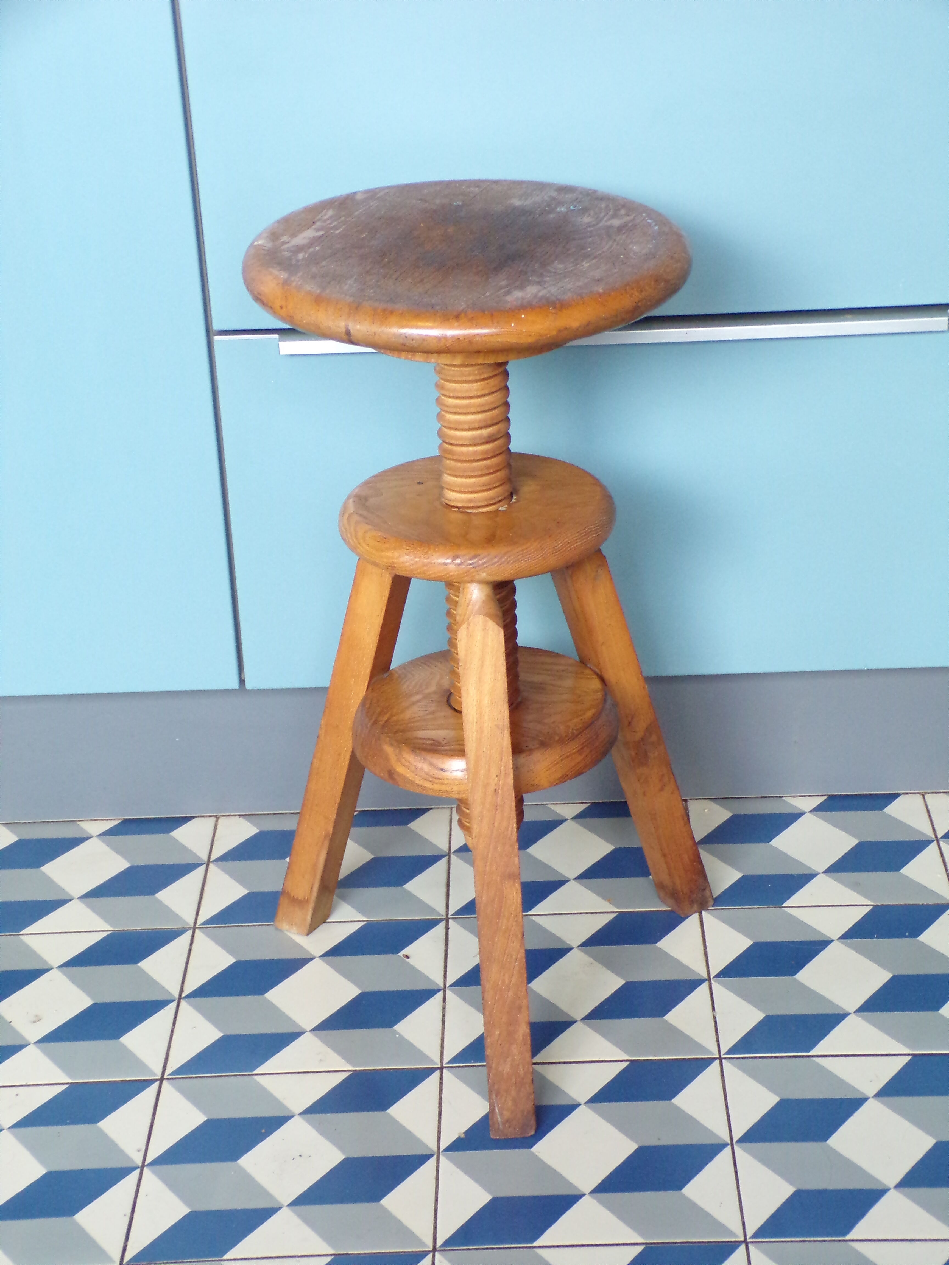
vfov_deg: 29.8
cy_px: 632
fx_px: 2376
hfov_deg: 22.6
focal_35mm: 65
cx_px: 474
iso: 400
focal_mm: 11.6
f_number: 3.8
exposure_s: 1/25
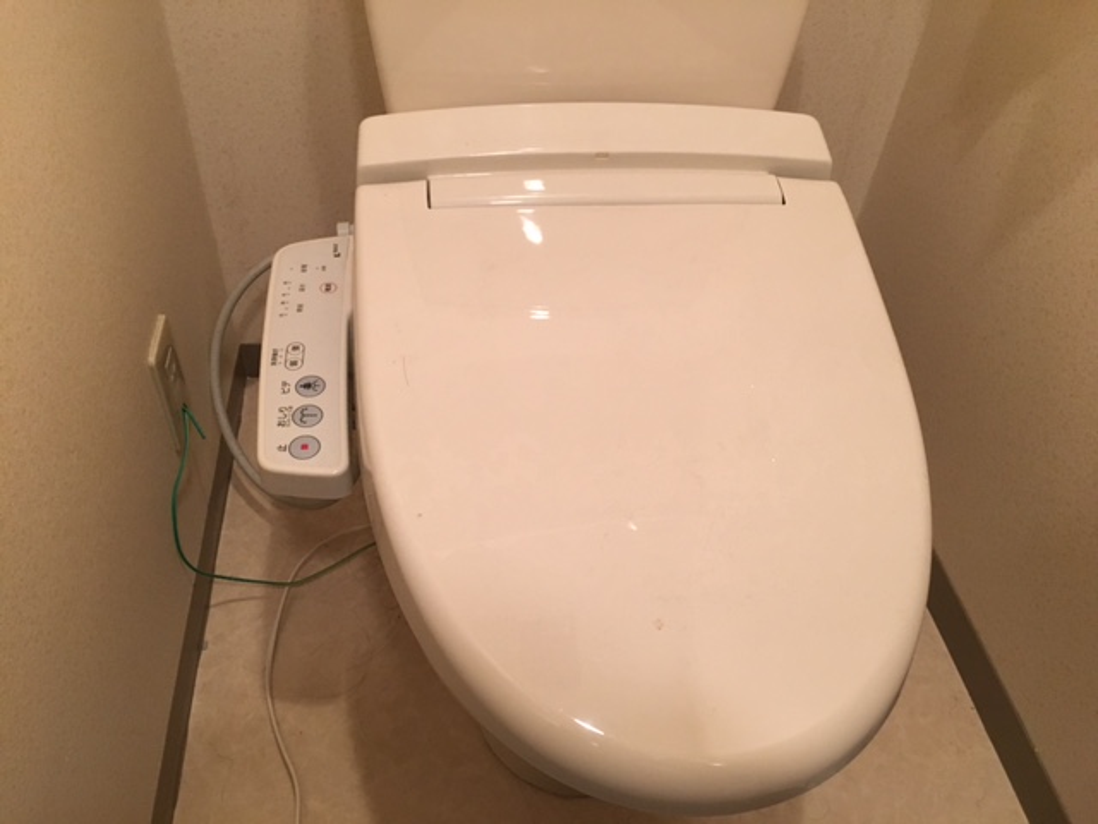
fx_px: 920
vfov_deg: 48.2
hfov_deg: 61.7
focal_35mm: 29
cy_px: 412
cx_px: 549
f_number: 2.2
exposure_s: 1/24
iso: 200
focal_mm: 4.15
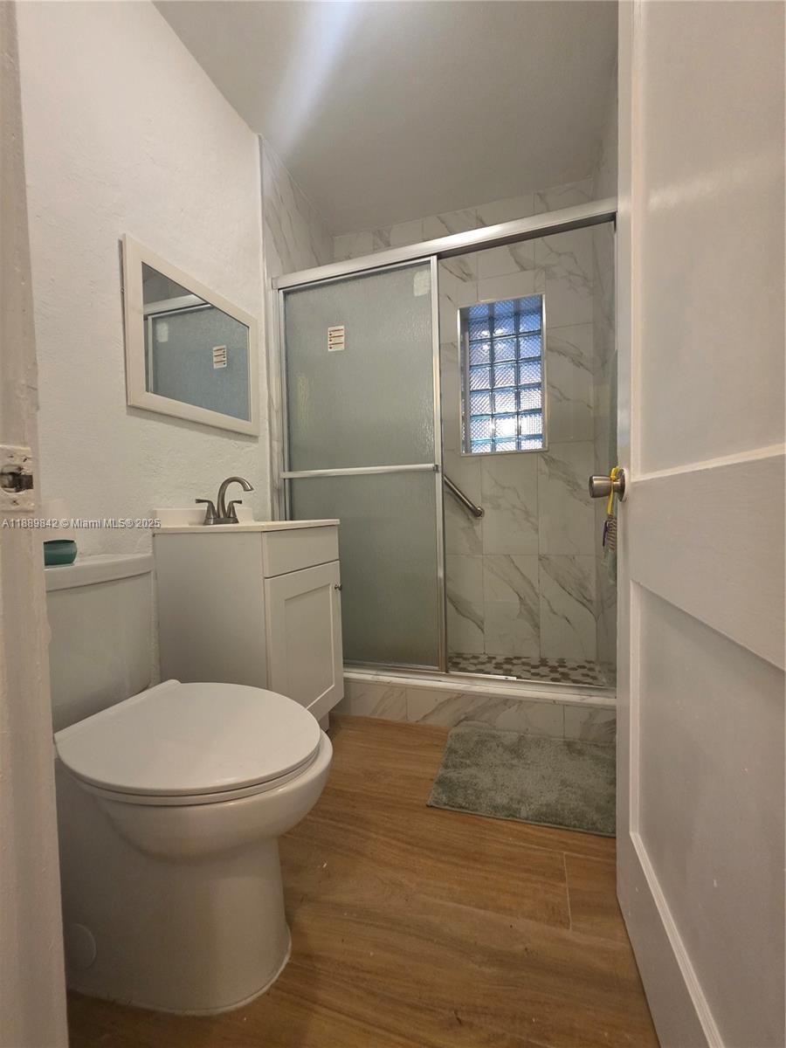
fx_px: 394
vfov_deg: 106.2
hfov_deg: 89.9
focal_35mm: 13
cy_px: 524
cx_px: 393
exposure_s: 1/60
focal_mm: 2.2
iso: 400
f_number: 1.9
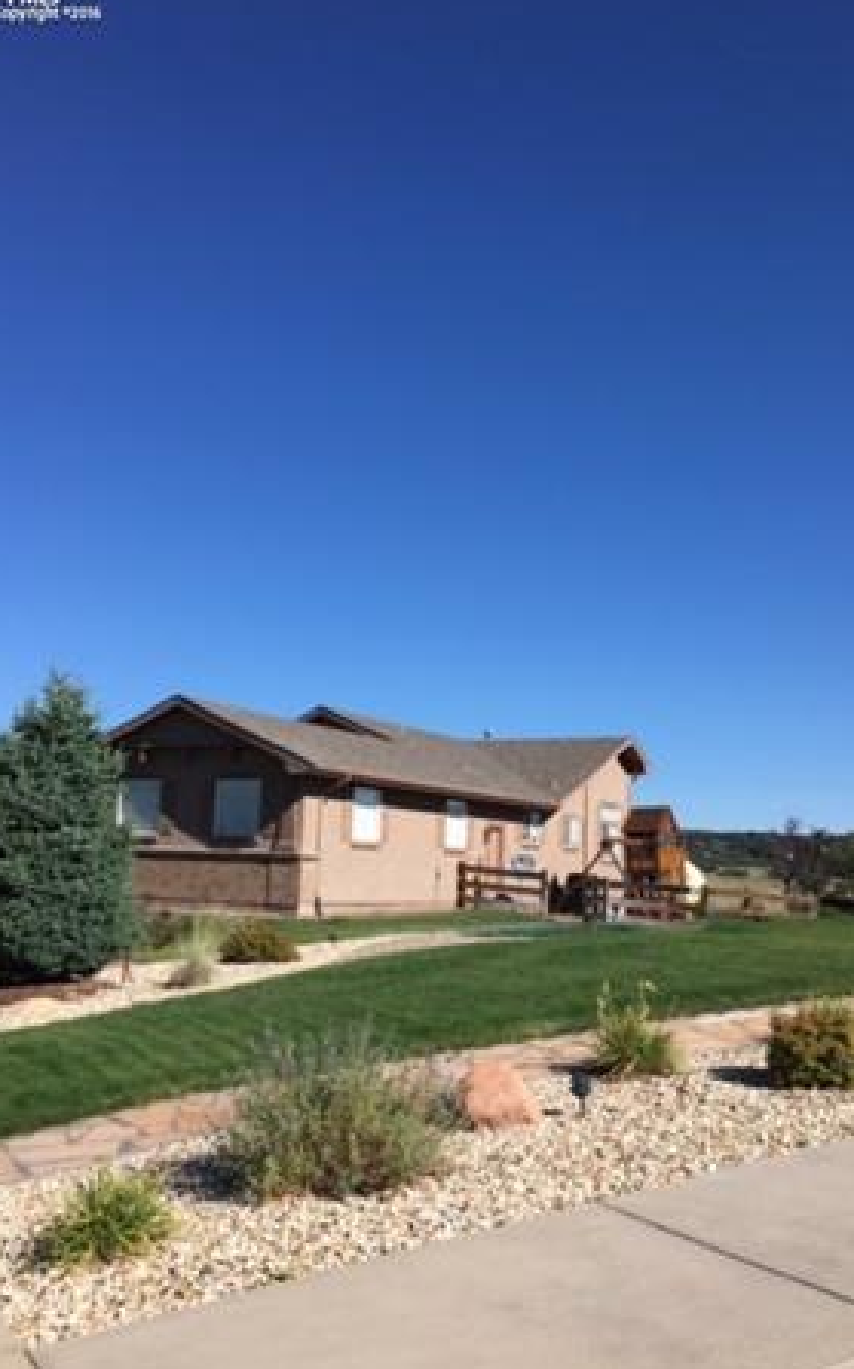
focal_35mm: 33
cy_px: 701
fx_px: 1230
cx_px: 438
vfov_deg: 58.2
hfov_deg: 38.3
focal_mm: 4.15
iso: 25
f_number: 2.2
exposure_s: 1/1570
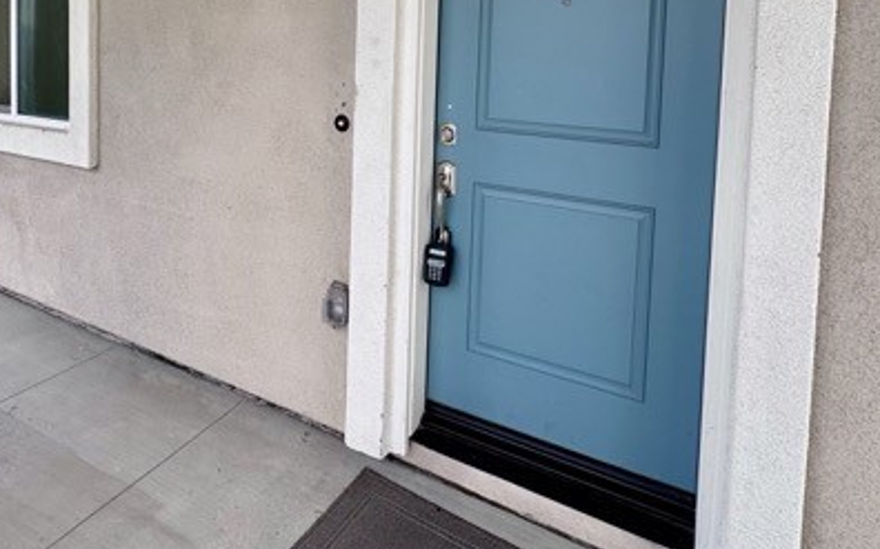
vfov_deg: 47.1
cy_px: 80
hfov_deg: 74.6
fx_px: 575
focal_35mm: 24
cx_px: 393
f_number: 2.2
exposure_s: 1/282
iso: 40
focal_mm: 2.22
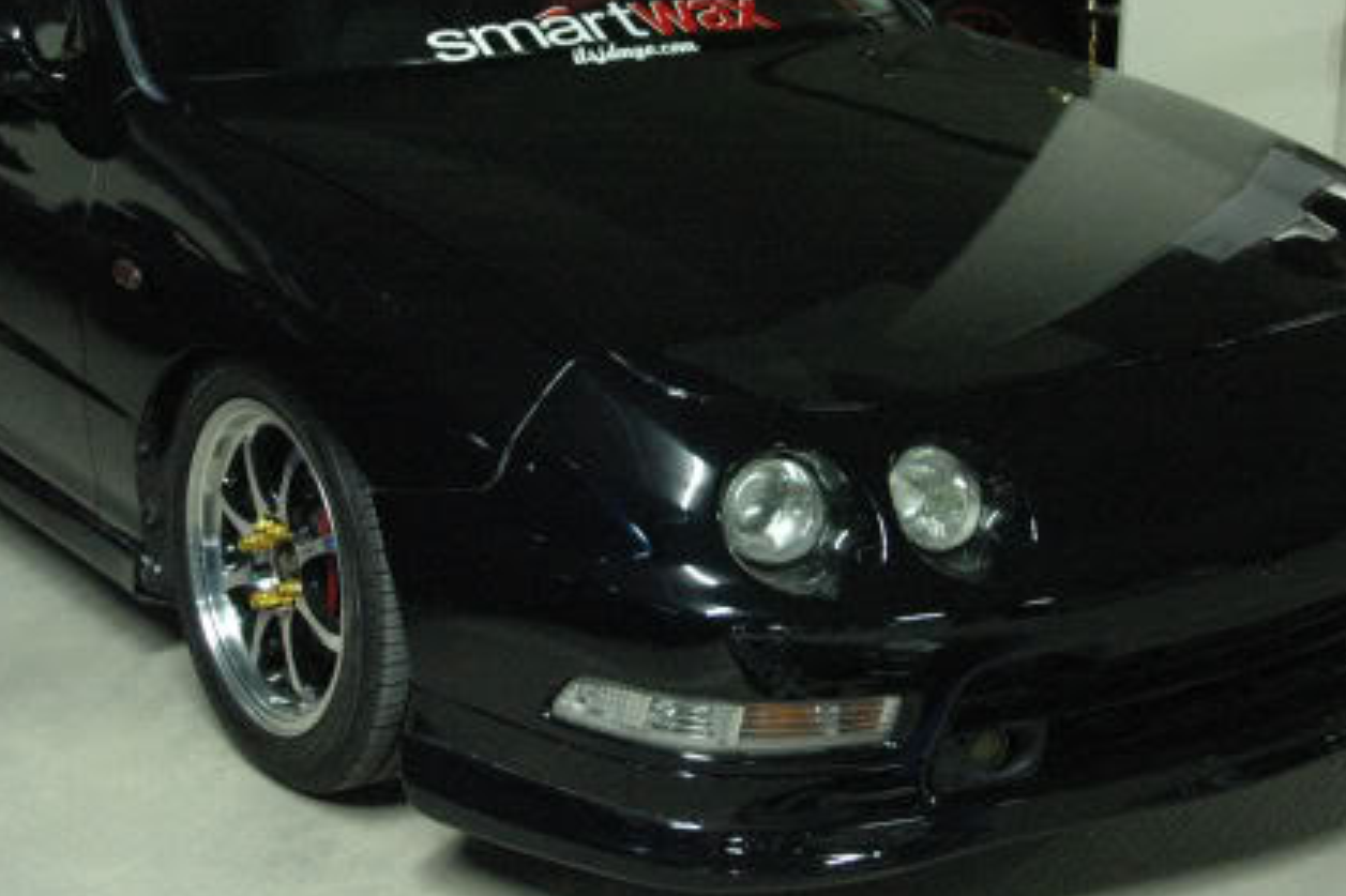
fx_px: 2317
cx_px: 553
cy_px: 344
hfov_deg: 32.3
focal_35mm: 62
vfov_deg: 21.9
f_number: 4
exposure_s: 1/13
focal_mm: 24
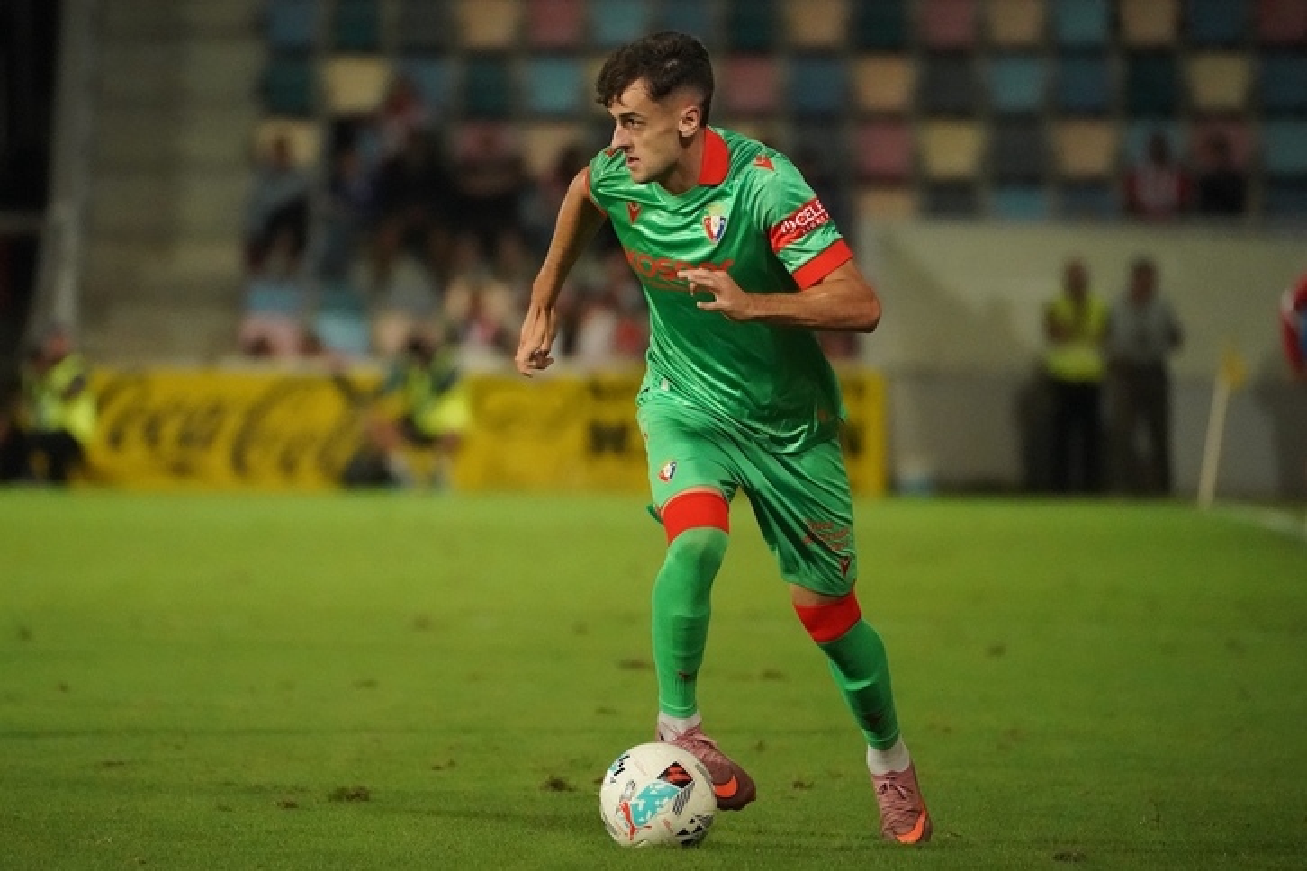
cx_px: 654
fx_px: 14521
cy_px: 436
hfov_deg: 5.2
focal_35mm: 400
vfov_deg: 3.4
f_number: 5.6
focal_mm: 400
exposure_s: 1/1000
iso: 16000
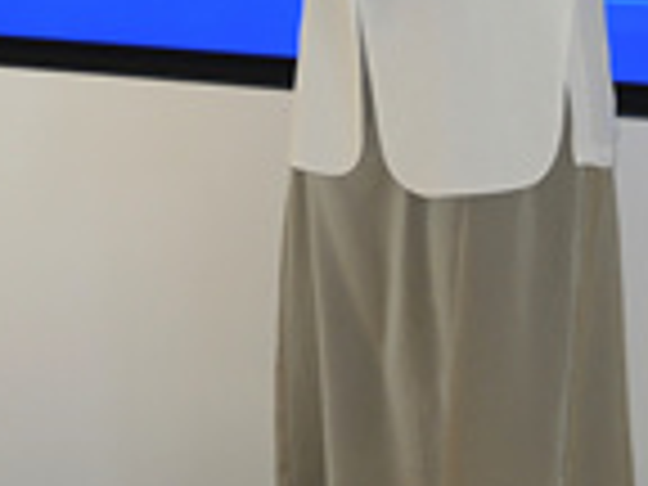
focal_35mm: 125
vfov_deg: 11.6
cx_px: -45
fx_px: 2340
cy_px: -130
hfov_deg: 15.4
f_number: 2
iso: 80
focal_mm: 6.5
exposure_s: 1/80
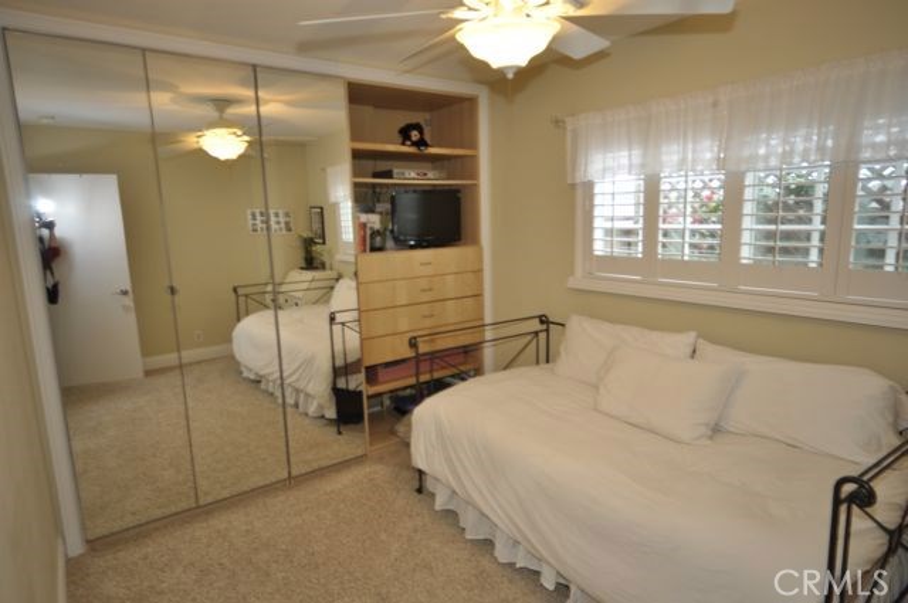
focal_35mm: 21
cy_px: 302
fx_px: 529
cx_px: 454
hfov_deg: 81.3
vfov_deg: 59.4
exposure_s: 1/20
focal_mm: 14
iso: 200
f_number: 3.2
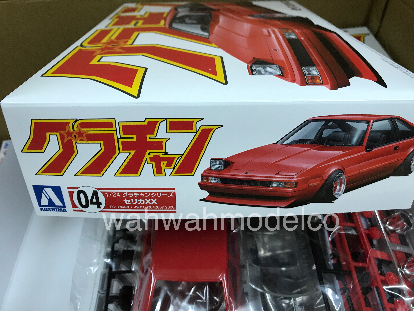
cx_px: 207
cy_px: 156
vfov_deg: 49.7
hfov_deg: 63.4
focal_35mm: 28
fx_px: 335
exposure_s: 1/20
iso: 40
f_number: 1.8
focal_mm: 3.99
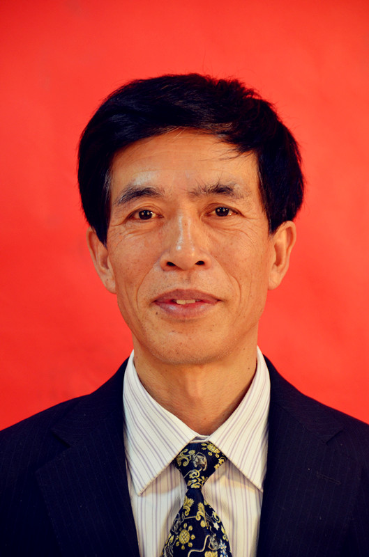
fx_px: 2783
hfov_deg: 7.6
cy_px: 278
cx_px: 184
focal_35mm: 180
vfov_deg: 11.5
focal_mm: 120
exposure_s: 1/40
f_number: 5.3
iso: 800
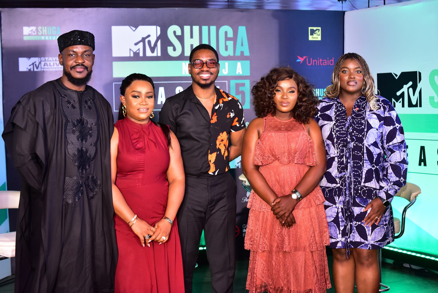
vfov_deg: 27.0
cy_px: 146
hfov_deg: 39.6
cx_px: 219
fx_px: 609
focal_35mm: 50
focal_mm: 50
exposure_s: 1/100
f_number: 4.5
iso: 1600
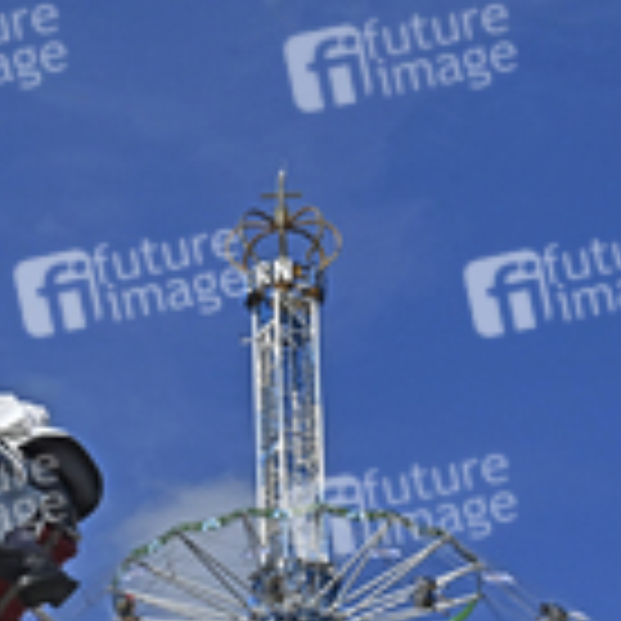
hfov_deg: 10.3
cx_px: 11
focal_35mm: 169
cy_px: 621
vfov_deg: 10.3
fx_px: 3430
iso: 400
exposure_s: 1/2000
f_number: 11
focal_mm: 61
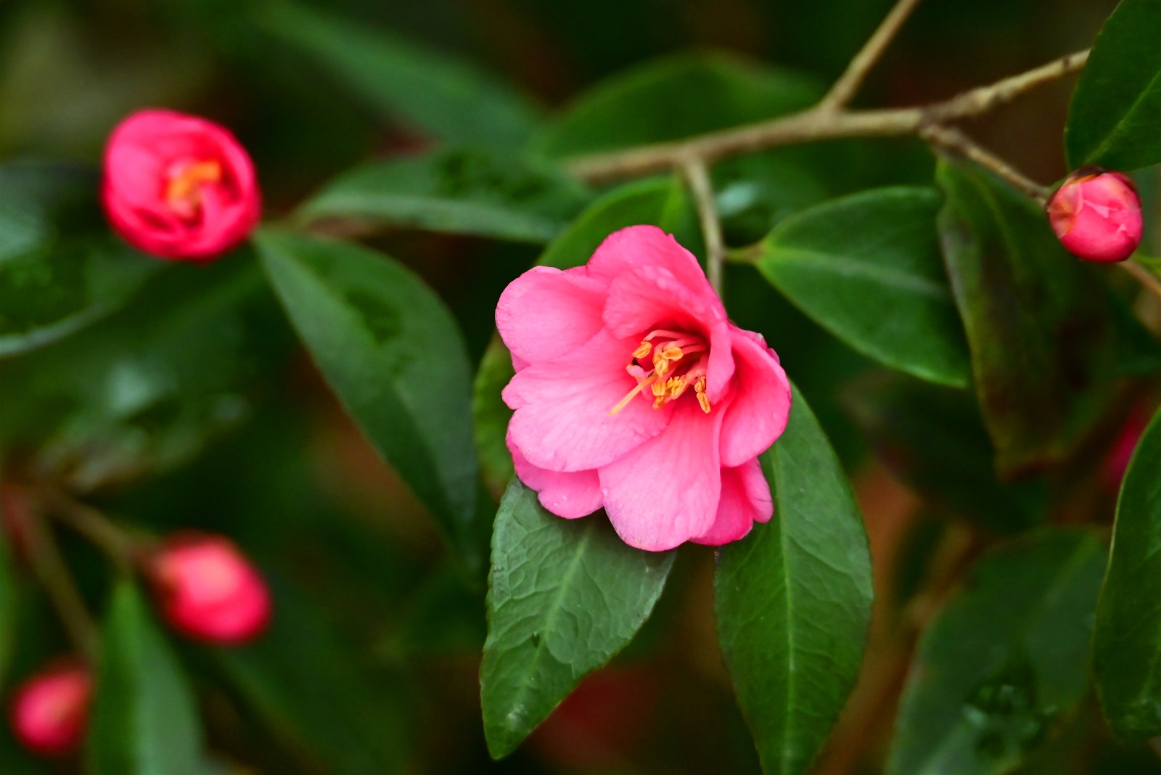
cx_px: 580
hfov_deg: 5.9
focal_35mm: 350
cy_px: 388
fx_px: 11291
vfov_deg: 3.9
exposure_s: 1/400
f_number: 8
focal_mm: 350
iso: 4000
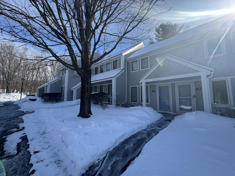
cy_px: 88
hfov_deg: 102.1
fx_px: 95
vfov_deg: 85.7
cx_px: 118
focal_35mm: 14
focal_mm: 2.22
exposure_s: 1/1006
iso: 40
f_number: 2.2
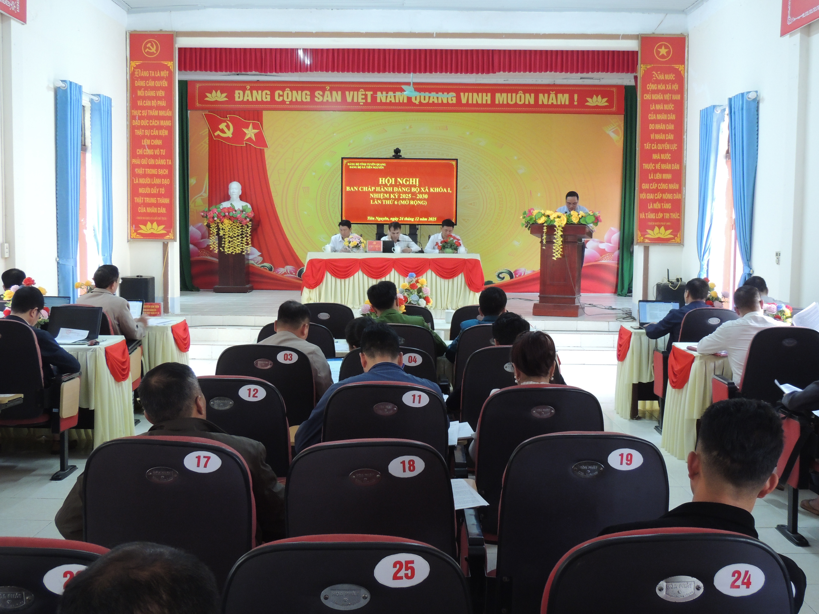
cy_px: 307
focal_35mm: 40
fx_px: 946
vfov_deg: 36.0
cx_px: 410
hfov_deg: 46.8
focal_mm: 7.1
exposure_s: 1/30
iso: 400
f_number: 3.3
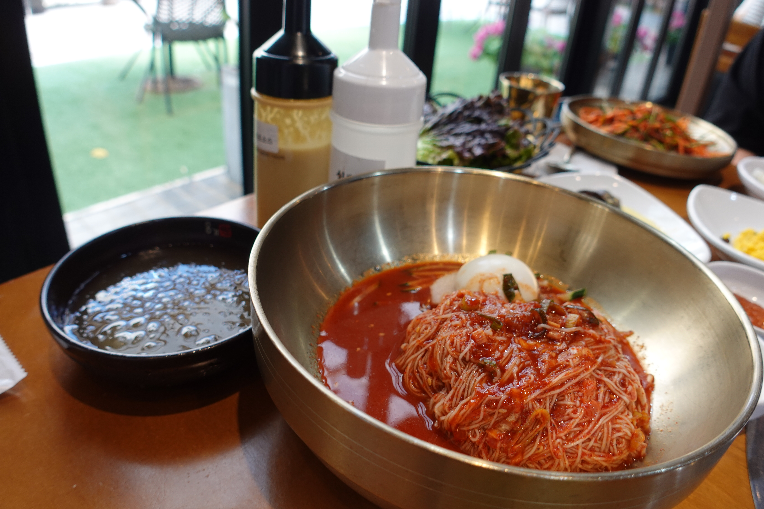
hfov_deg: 63.7
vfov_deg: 45.0
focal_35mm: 29
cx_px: 382
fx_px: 615
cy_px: 254
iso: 125
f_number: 2.8
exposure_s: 1/30
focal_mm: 11.5
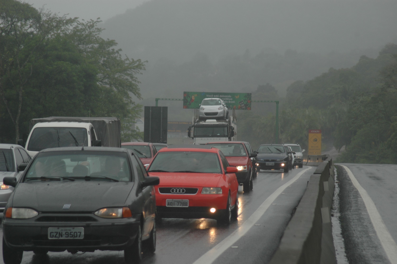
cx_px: 198
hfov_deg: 12.2
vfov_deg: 8.2
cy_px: 132
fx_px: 1851
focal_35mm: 168
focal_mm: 112
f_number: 5.6
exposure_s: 1/500
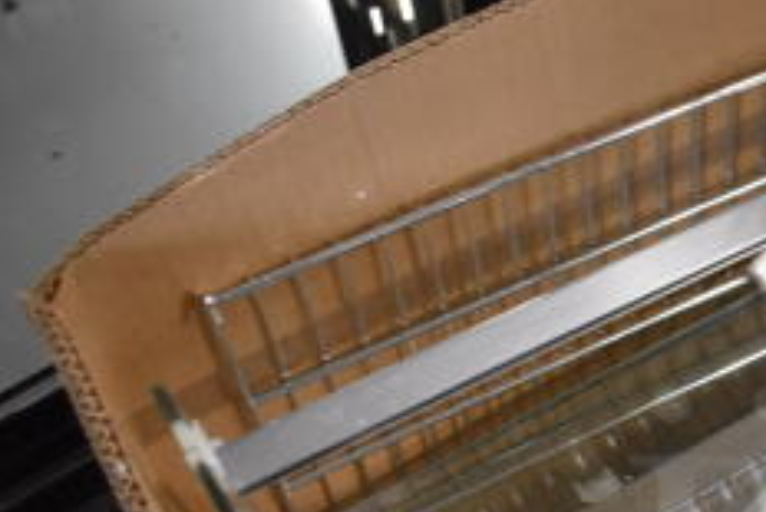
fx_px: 1512
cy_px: 538
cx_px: 875
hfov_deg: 25.9
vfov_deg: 18.6
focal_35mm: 71
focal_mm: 18
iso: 2500
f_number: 3.5
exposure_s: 1/125
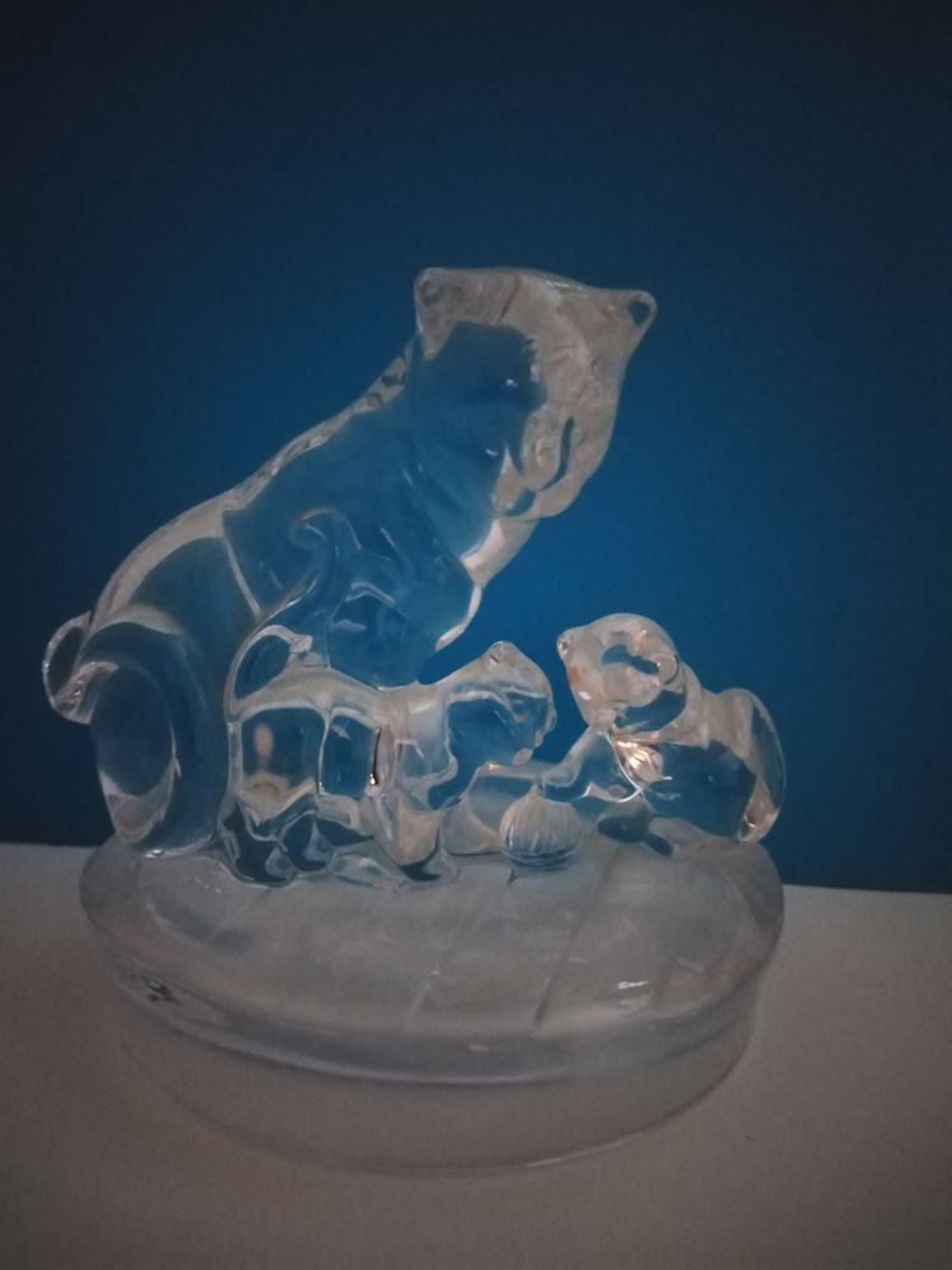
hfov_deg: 53.1
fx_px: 953
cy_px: 635
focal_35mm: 26
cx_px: 476
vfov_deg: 67.3
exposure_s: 1/15
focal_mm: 3.6
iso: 6225
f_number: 1.8
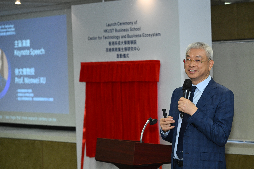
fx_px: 847
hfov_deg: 17.1
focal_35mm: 120
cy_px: 84
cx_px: 127
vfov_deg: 11.4
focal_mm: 120
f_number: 5.6
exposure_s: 1/200
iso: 4000
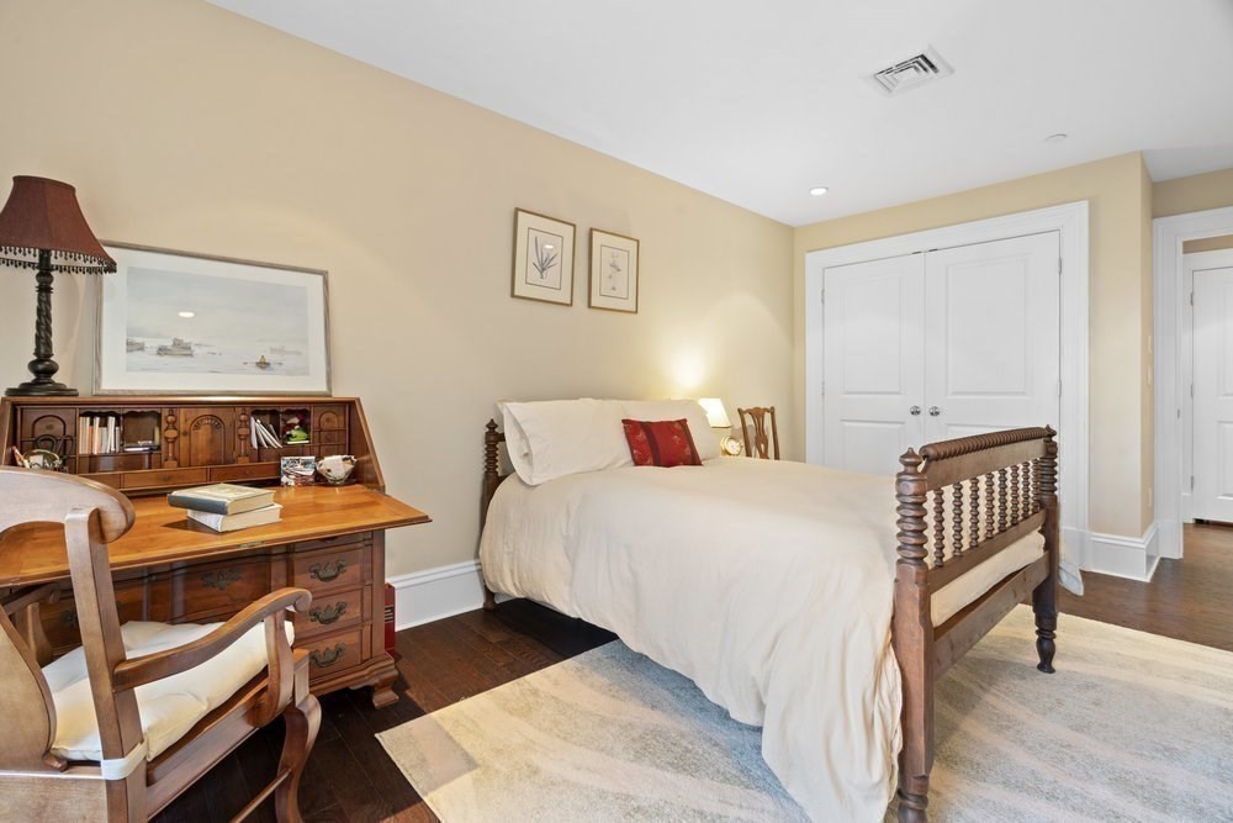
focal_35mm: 16
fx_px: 548
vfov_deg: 73.8
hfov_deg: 96.7
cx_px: 616
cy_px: 412
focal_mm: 16
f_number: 9
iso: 320
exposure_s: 2
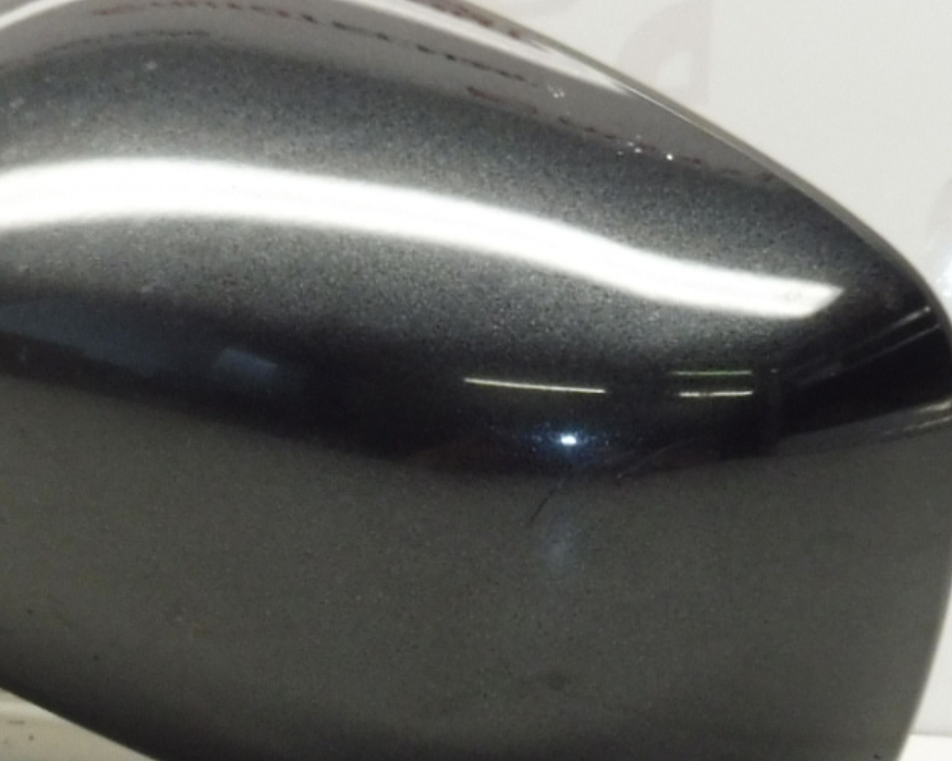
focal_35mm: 77
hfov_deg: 24.0
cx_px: 83
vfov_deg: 19.8
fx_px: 2169
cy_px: 529
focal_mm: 4.3
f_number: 3.5
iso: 200
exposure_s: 1/60
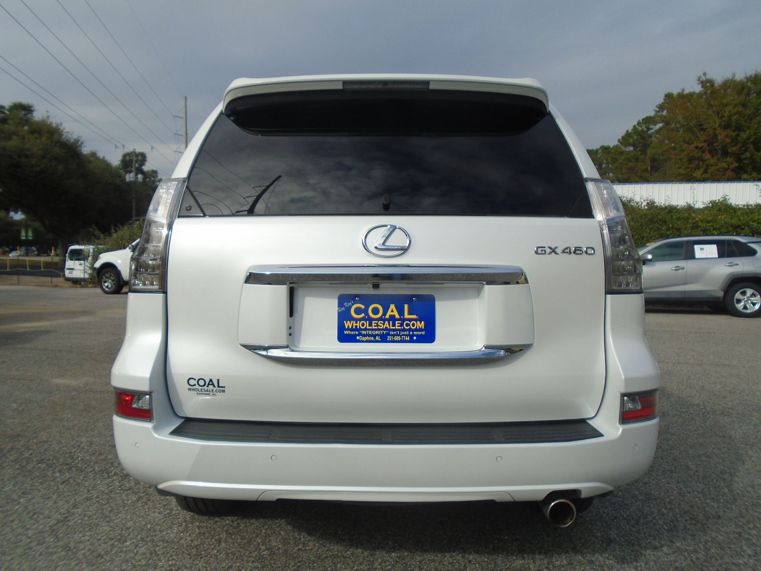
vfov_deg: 53.1
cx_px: 380
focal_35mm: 26
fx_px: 572
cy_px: 286
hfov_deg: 67.3
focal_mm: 4.6
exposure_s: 1/320
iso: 100
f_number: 8
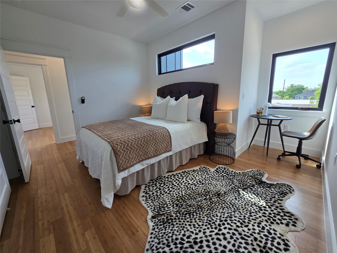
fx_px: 127
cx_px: 168
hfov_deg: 106.2
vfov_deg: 89.9
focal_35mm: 13
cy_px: 126
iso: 50
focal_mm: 2.2
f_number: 2.2
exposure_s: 1/134
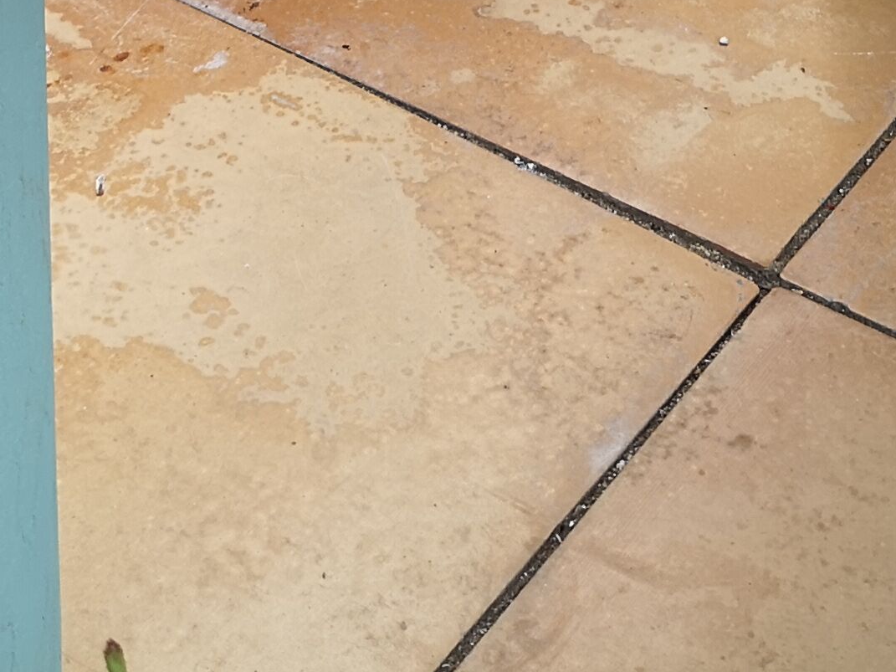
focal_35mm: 92
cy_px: -466
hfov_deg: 21.3
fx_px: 2381
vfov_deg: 14.5
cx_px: 509
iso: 50
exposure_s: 1/269
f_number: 1.8
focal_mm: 5.58
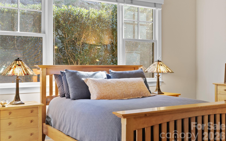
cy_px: 68
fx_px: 277
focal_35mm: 45
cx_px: 113
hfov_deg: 44.4
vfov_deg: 28.6
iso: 640
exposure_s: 1/2.5
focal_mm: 44
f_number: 8
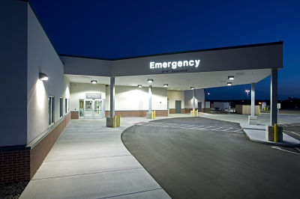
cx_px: 150
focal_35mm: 20
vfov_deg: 61.8
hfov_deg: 84.0
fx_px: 167
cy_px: 100
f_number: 16
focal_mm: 20
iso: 200
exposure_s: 5
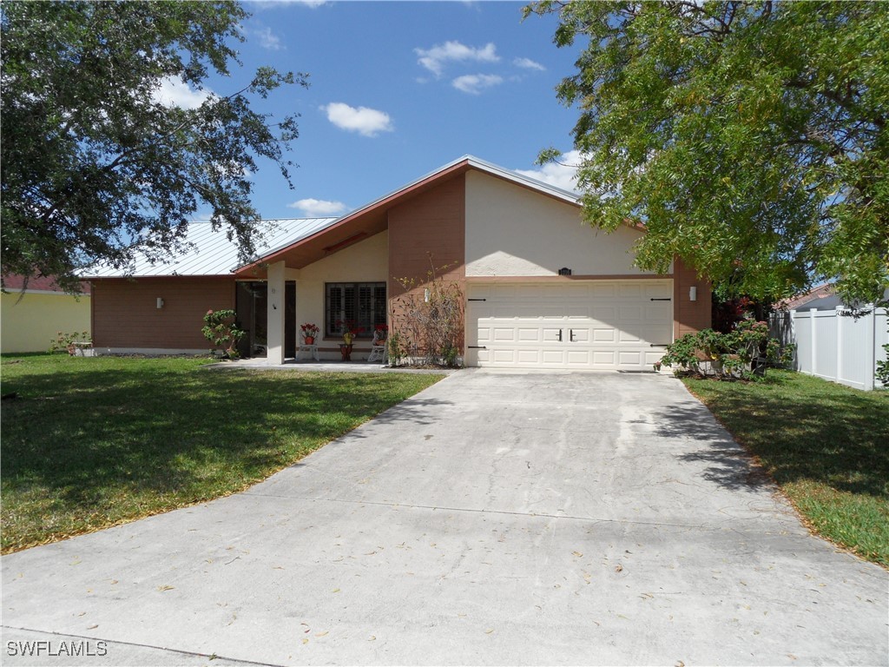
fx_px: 616
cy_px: 334
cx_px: 444
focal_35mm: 24
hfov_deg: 71.6
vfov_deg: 56.8
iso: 80
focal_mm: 3.9
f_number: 4.6
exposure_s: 1/750
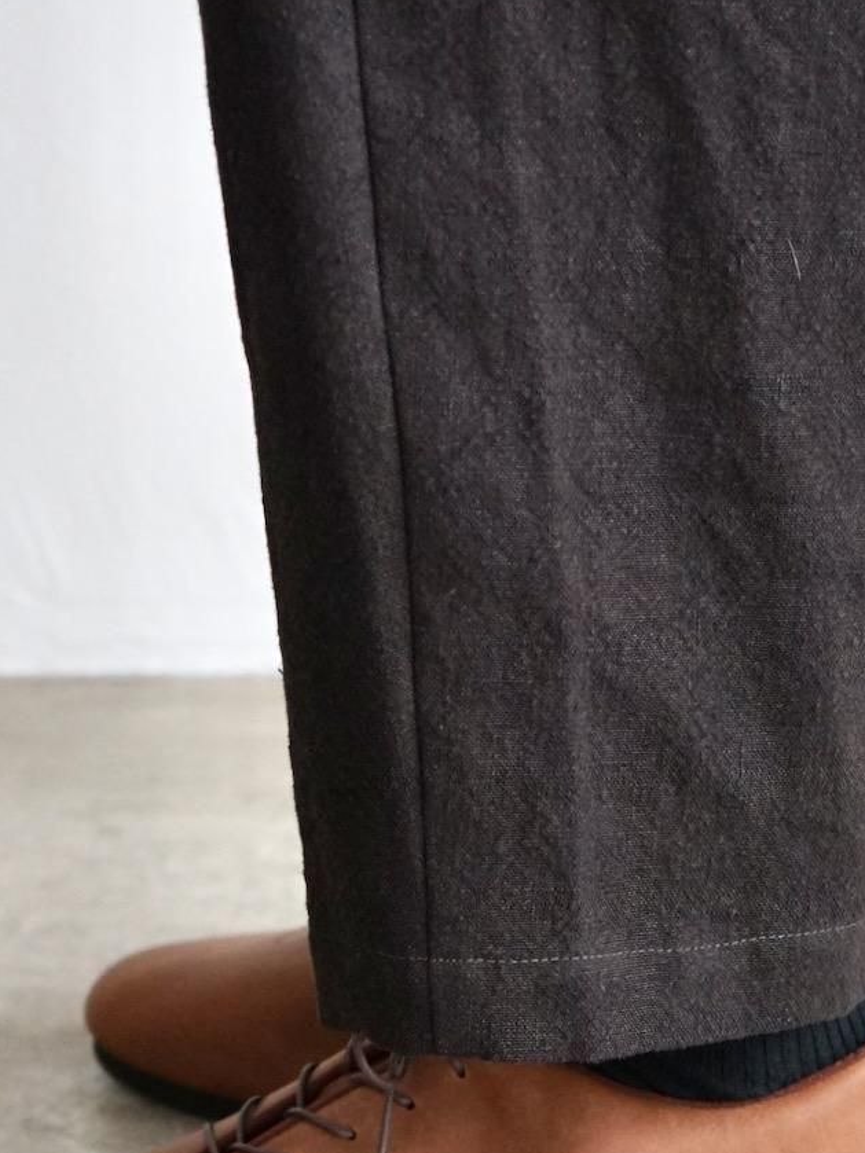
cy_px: 607
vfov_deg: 19.8
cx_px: 537
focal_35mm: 99
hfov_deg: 14.9
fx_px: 3299
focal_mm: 48
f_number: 4.5
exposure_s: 1/160
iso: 1600
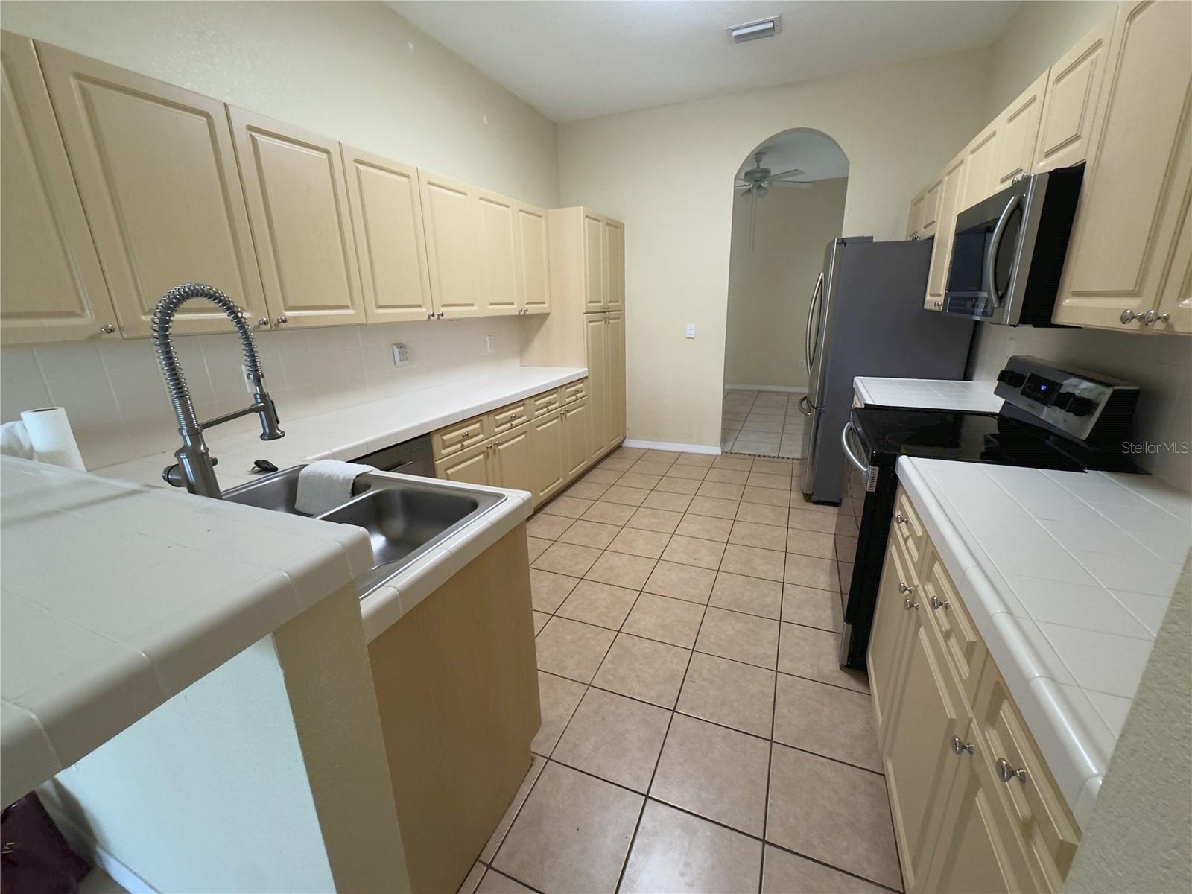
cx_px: 596
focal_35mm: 14
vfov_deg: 85.7
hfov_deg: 102.1
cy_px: 447
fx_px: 482
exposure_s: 1/60
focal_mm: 2.22
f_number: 2.2
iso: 400
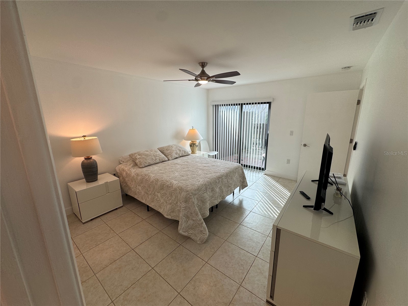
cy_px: 153
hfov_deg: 102.1
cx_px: 204
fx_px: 165
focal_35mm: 14
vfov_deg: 85.7
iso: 40
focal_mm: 2.22
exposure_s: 1/213
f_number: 2.2
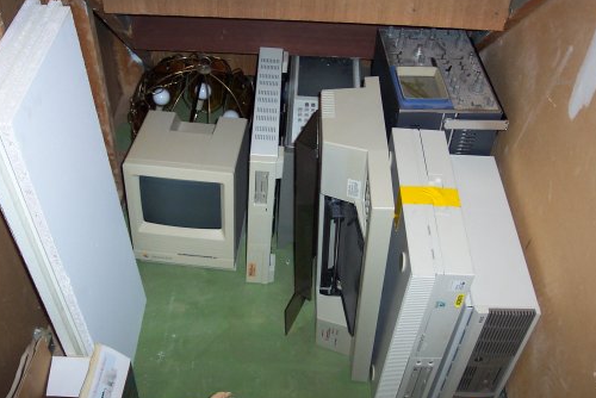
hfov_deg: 47.4
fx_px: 679
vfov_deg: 32.7
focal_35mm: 41
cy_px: 204
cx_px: 297
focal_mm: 8
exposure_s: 1/30
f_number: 2.8
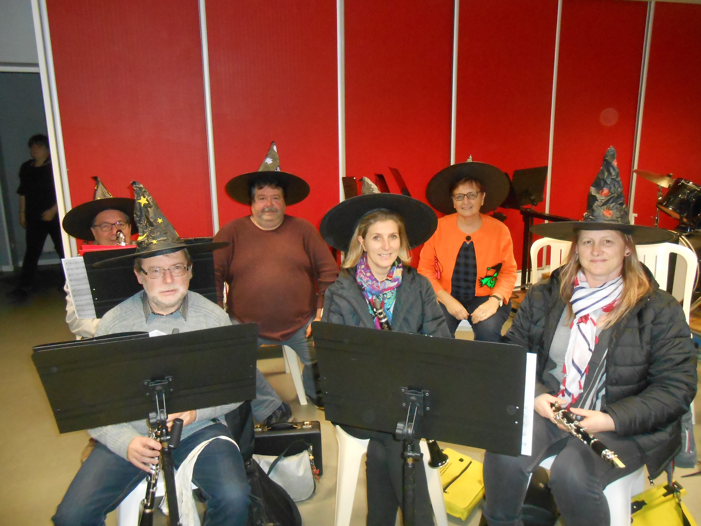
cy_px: 263
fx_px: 527
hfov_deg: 67.3
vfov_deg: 53.1
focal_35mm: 26
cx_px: 350
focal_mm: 4.6
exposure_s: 1/25
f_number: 3.5
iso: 640
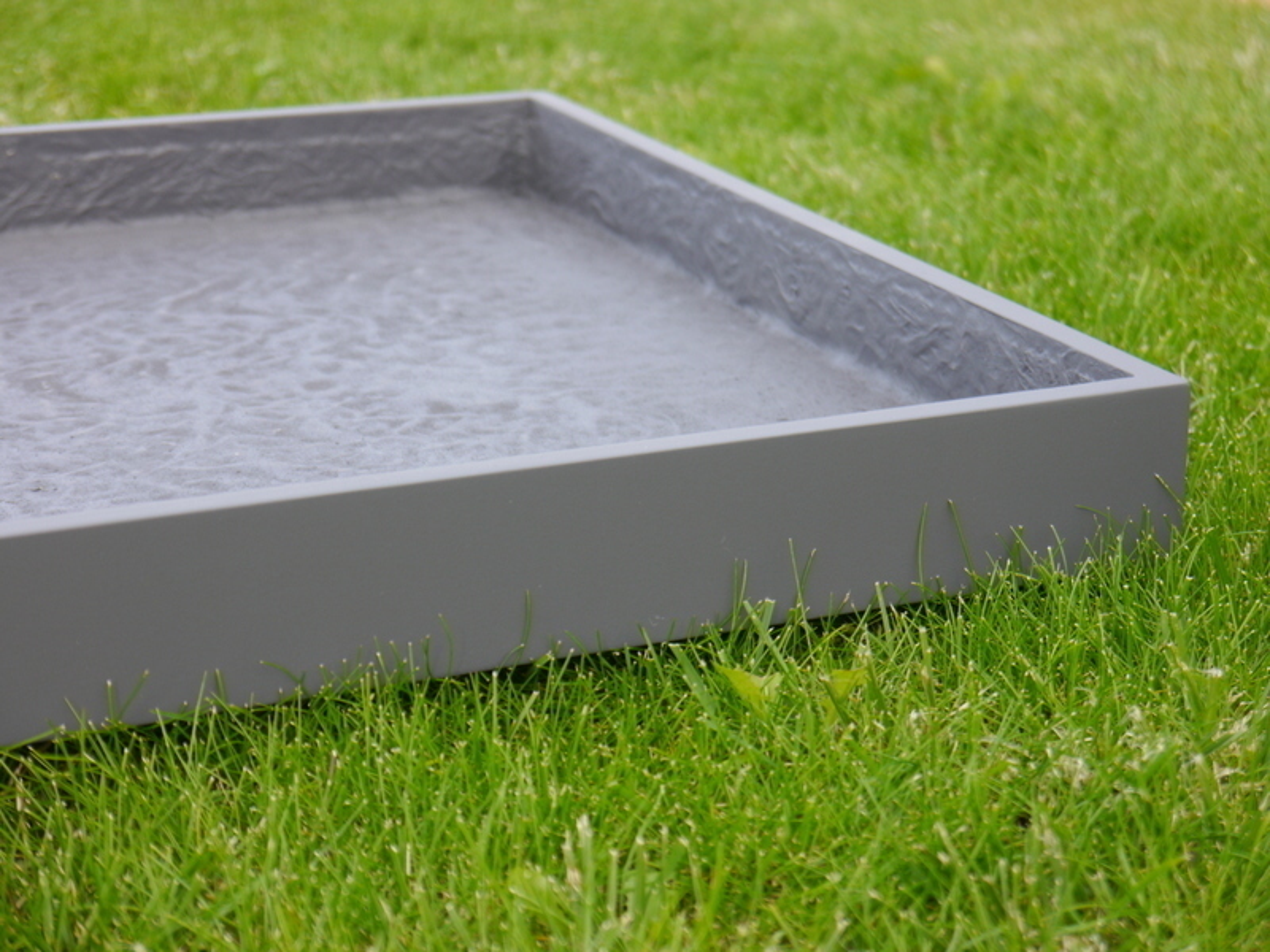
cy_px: 476
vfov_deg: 17.6
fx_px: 3082
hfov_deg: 23.3
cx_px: 635
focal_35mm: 84
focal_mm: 42
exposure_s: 1/80
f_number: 5.6
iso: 200
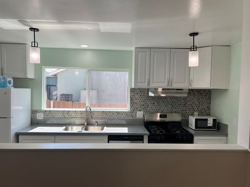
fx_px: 195
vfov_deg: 51.3
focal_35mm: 27
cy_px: 96
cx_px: 123
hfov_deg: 65.3
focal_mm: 5.7
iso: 50
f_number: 1.5
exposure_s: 1/408
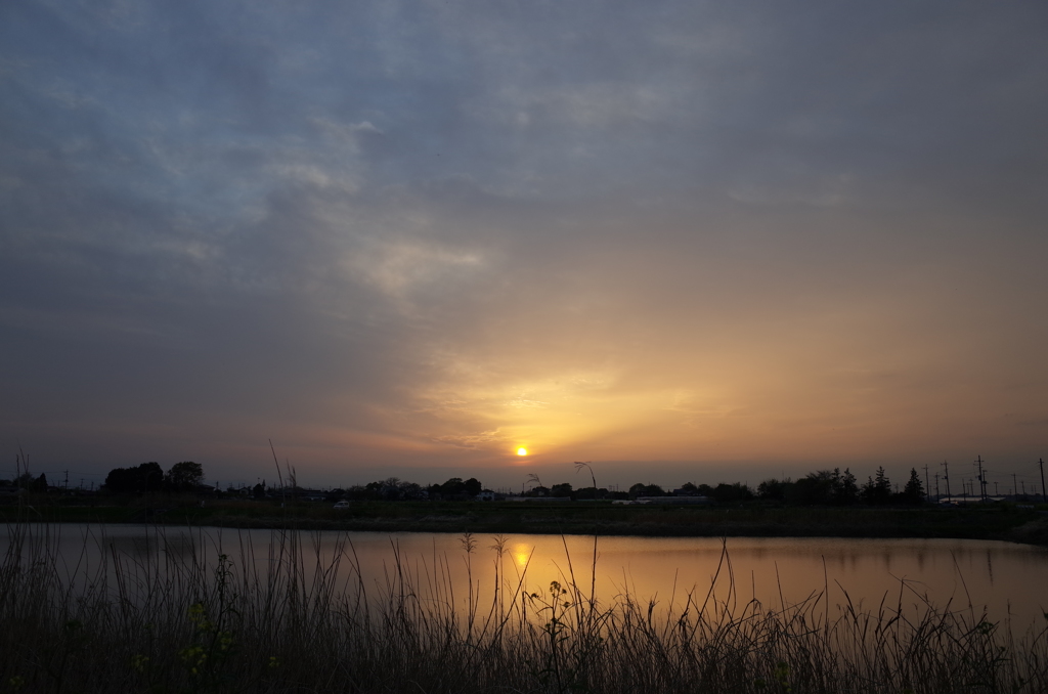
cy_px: 347
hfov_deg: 65.6
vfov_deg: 46.2
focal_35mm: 28
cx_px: 524
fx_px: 813
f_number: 4
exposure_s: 1/400
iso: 100
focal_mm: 18.3
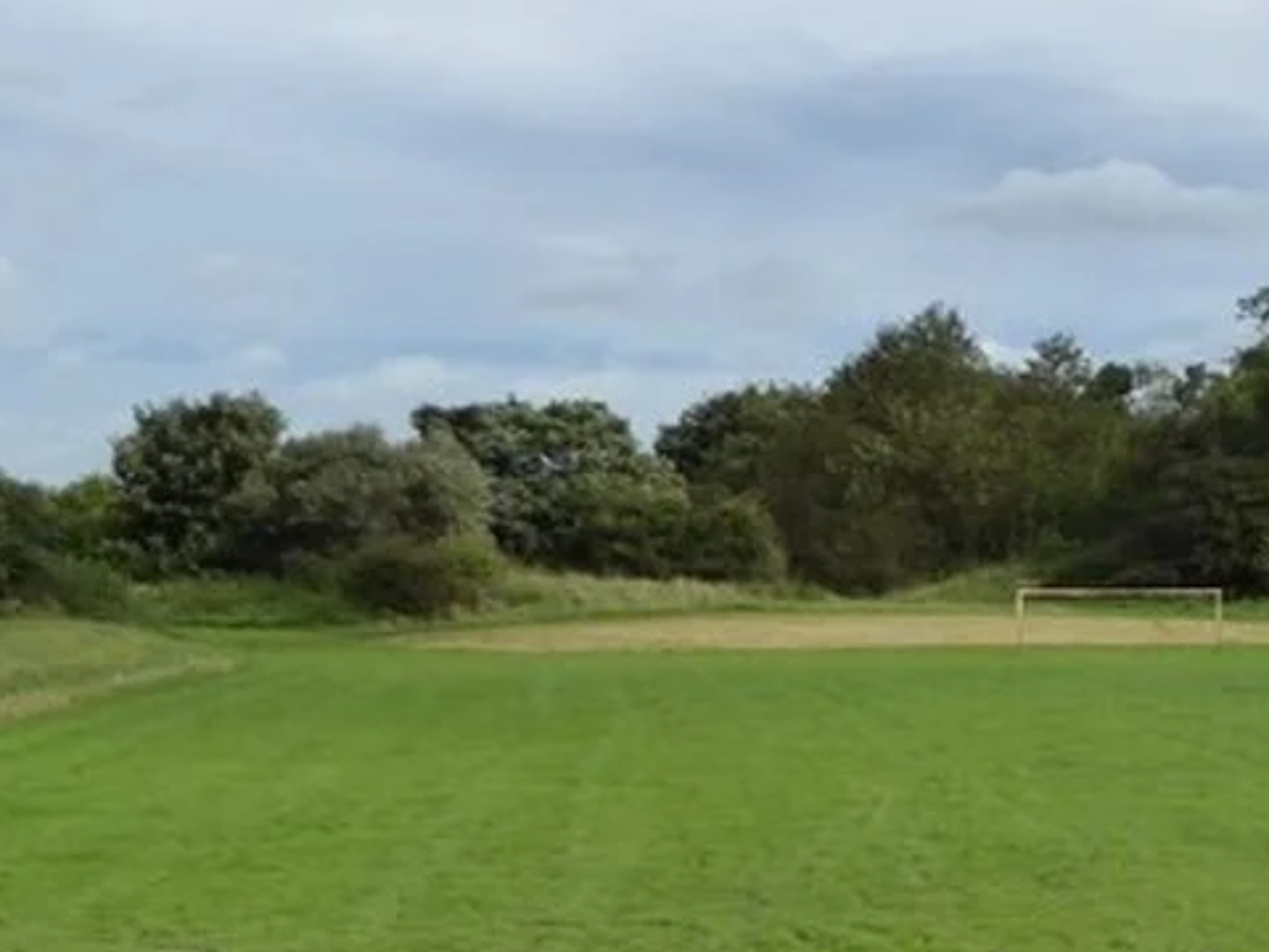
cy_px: 537
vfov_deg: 19.6
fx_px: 2749
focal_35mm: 75
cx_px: 1602
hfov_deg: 23.3
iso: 160
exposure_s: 1/1600
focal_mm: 4.3
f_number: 3.3
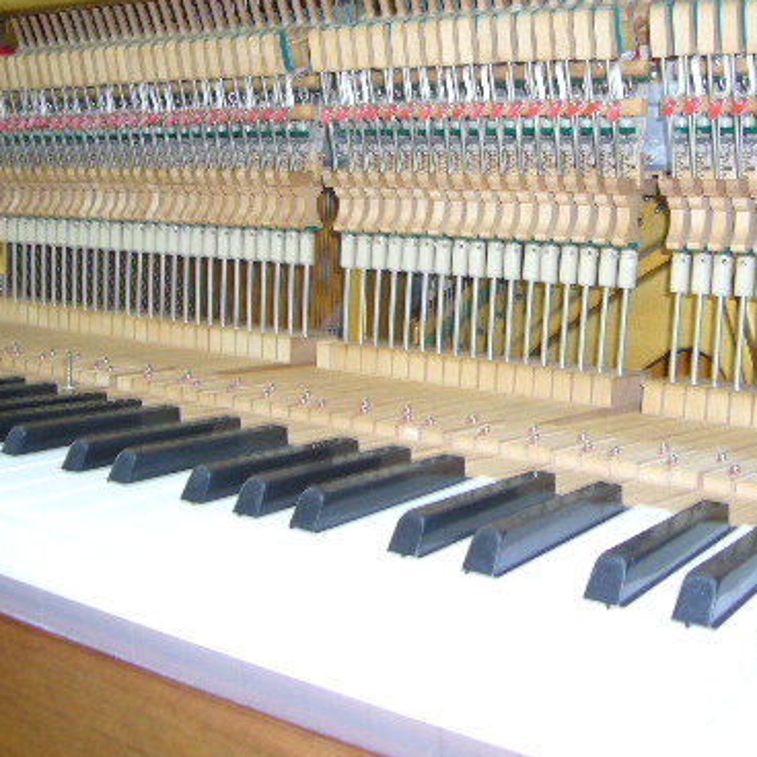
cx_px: 442
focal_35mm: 43
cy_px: 315
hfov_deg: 39.1
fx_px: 1064
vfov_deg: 39.1
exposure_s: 1/10
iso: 100
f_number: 2.8
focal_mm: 4.6
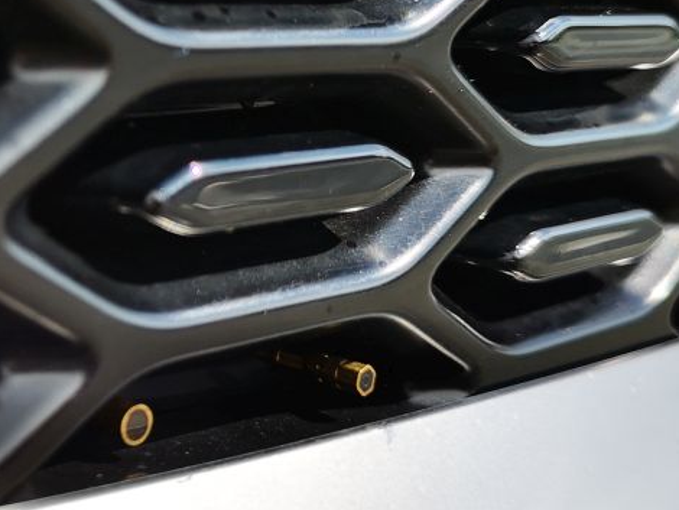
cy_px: 149
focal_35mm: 62
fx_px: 1217
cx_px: 81
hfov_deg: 30.0
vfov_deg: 23.5
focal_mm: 3.95
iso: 50
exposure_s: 1/1767
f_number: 1.8
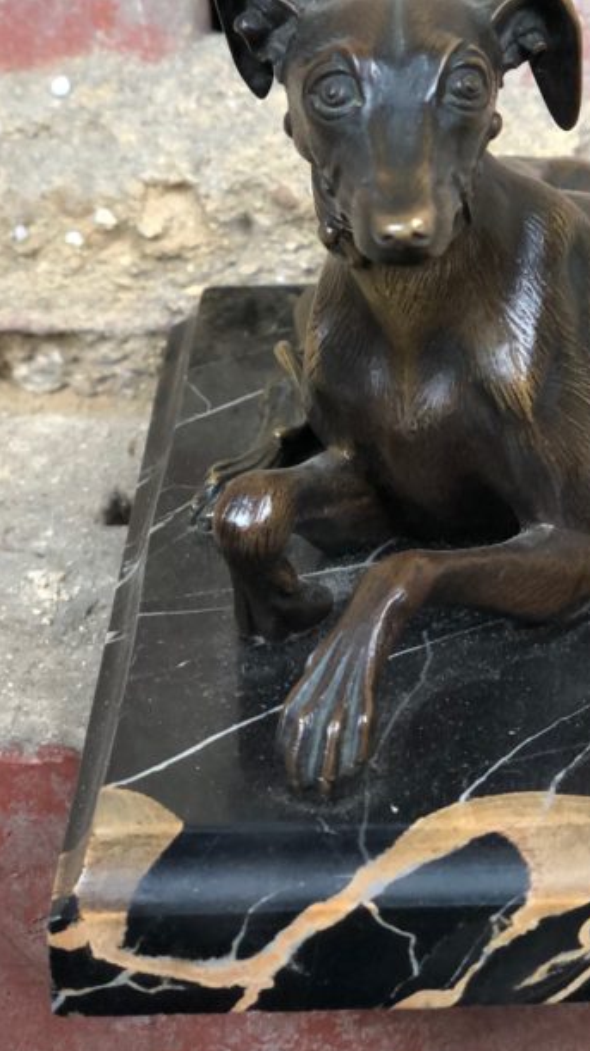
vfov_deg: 22.3
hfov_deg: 12.7
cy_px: 327
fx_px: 2646
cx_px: 423
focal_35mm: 95
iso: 64
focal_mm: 6
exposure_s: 1/50
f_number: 2.4
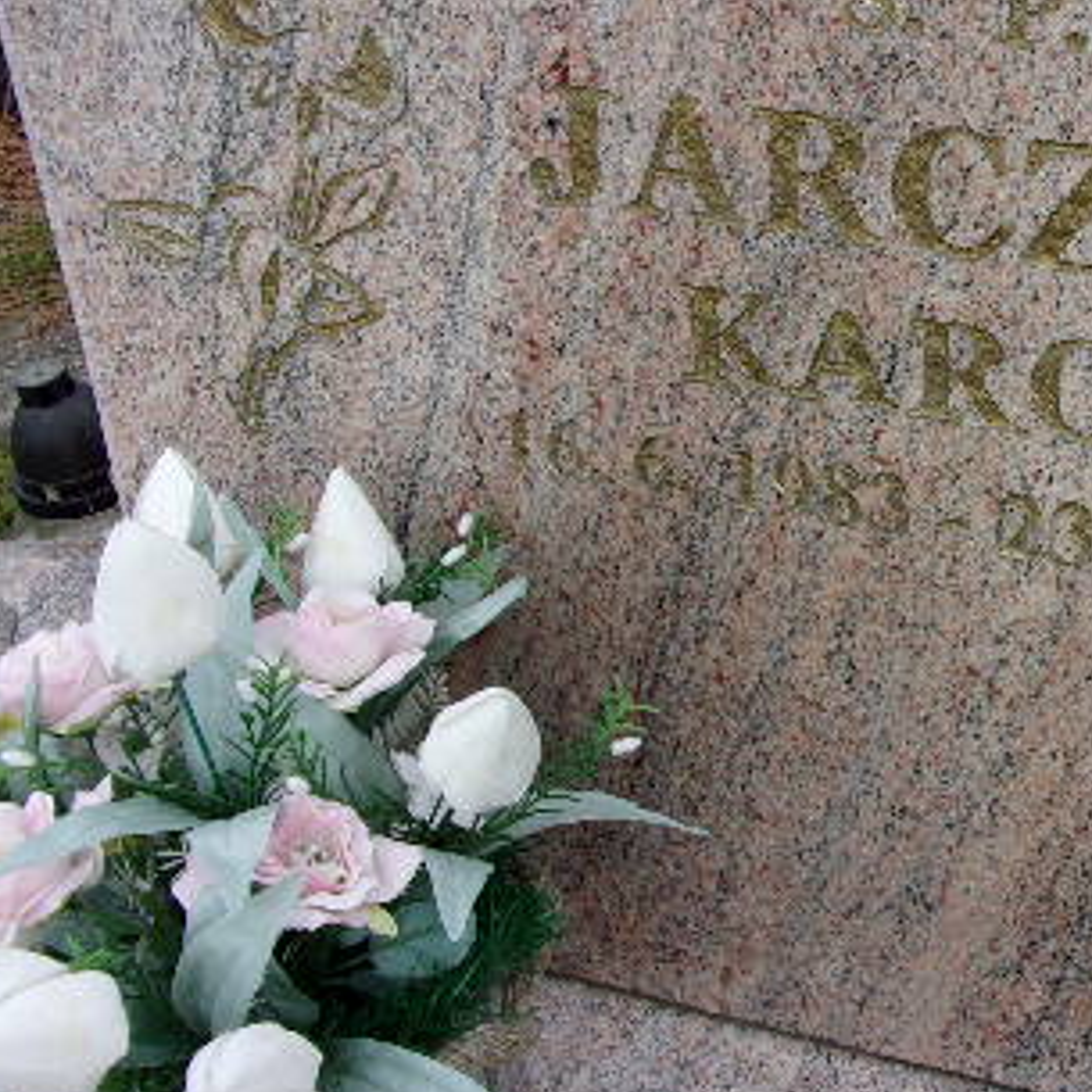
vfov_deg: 32.7
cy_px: 426
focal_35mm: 52
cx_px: 1056
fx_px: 1856
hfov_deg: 30.7
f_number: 10.8
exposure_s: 1/70
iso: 80
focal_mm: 5.1
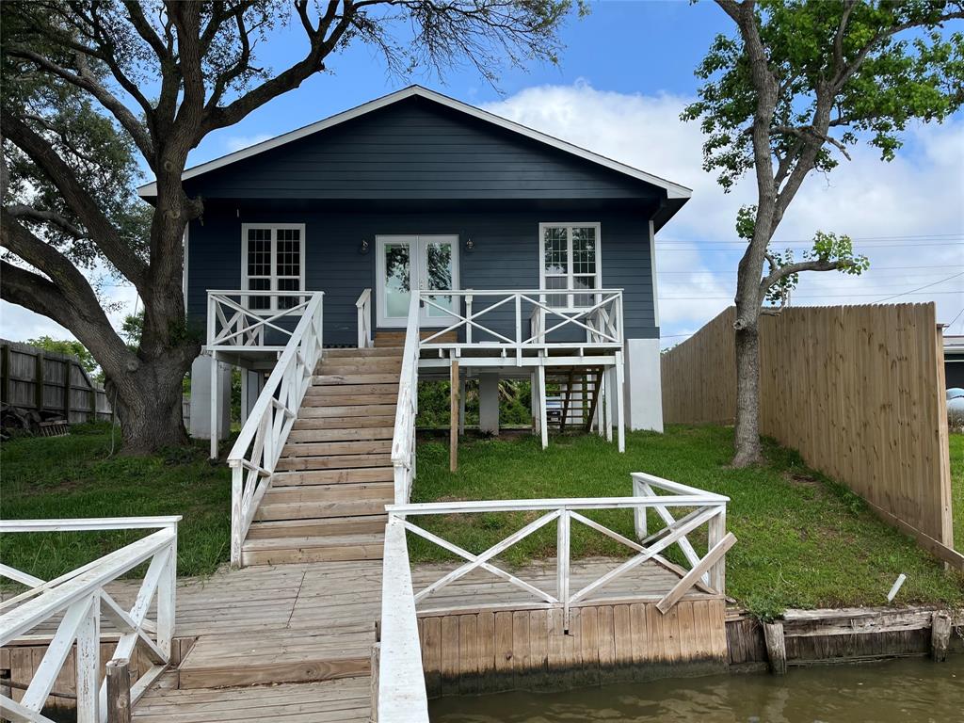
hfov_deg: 67.3
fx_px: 724
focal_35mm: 26
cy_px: 362
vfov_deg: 53.1
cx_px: 482
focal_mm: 5.1
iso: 50
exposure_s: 1/2632
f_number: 1.6
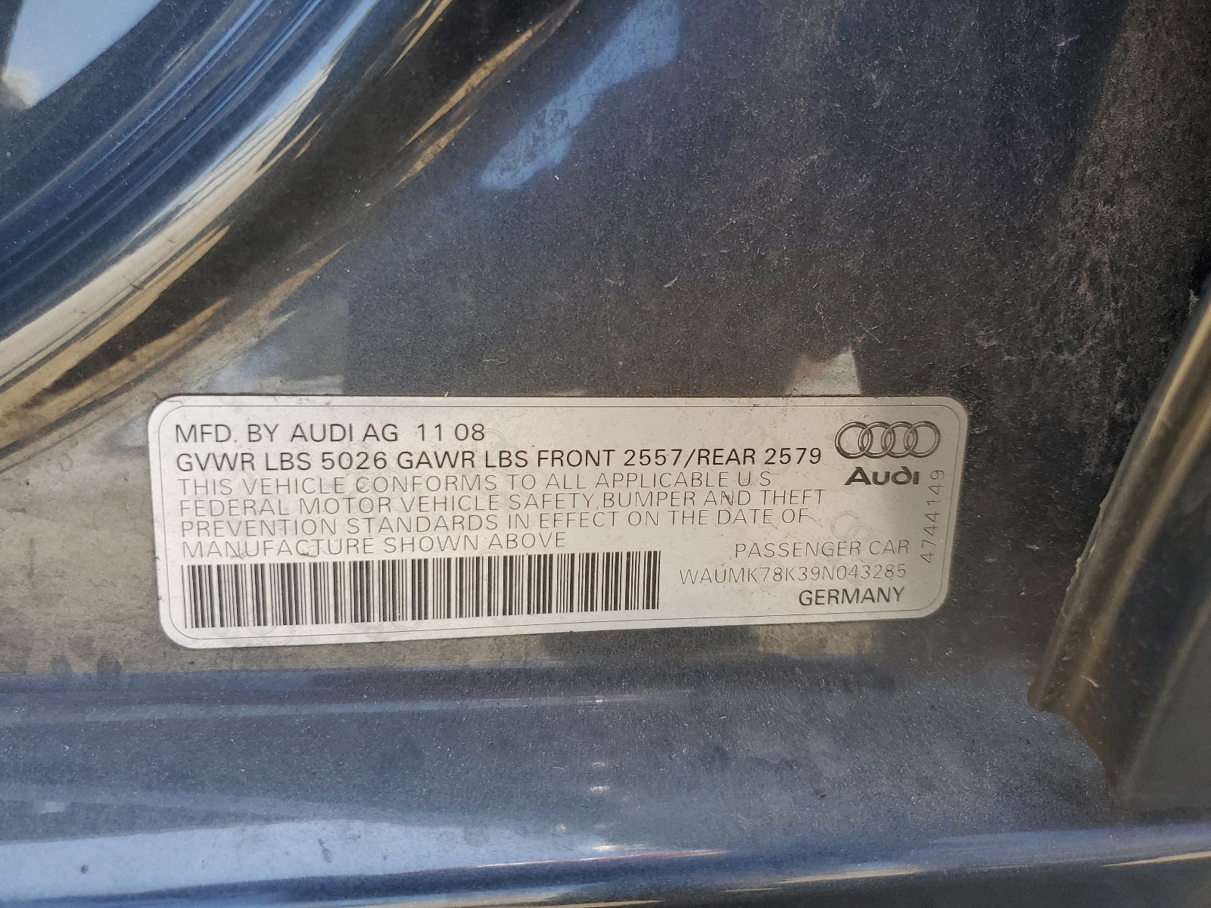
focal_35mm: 26
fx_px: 910
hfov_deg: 67.3
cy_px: 454
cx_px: 606
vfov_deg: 53.1
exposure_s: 1/244
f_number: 1.5
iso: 50
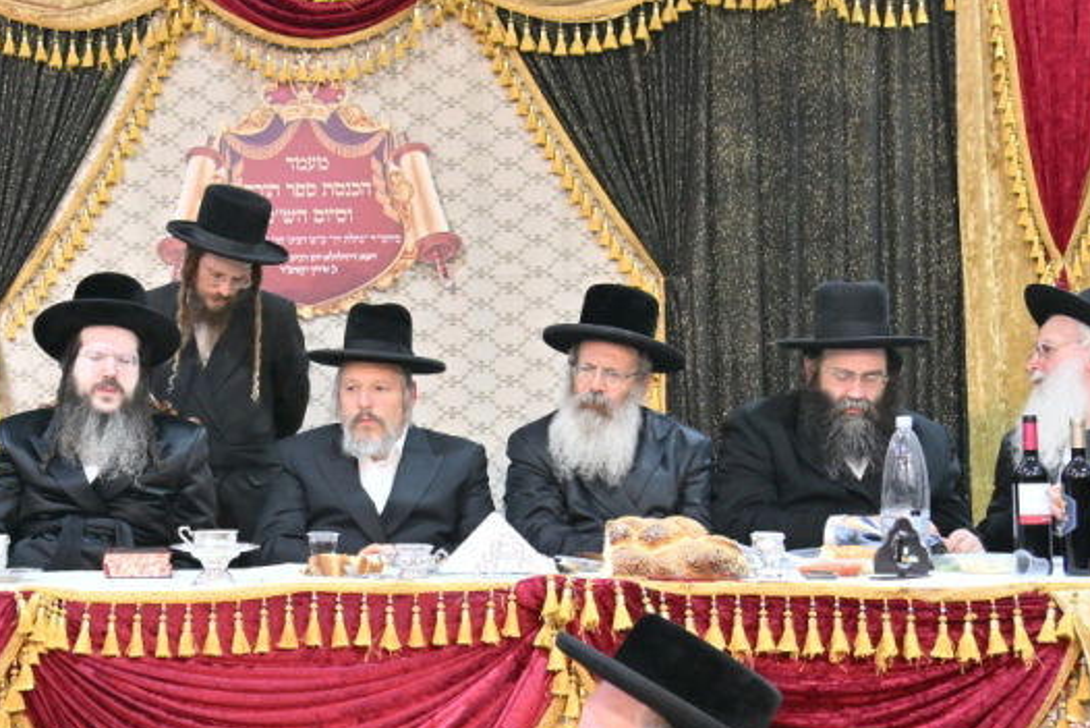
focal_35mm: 70
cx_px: 213
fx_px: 2120
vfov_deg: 19.5
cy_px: 369
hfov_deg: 28.2
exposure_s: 1/125
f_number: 4
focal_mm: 24
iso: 400
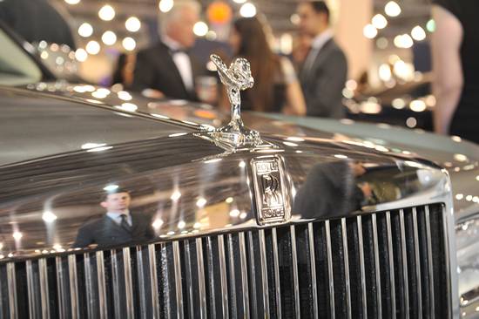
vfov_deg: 19.4
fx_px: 931
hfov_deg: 28.9
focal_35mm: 70
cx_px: 240
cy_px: 160
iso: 1250
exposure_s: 1/40
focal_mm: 70
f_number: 5.6
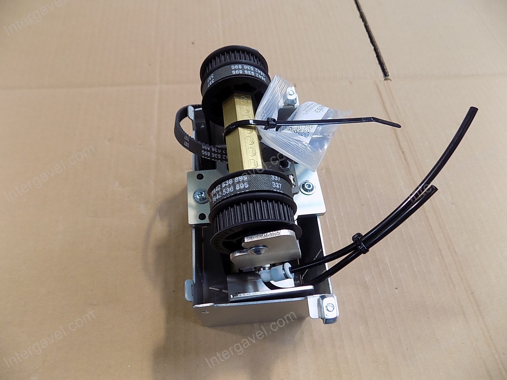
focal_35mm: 23
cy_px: 190
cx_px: 254
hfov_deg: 73.9
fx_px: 337
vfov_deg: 58.9
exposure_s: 1/30
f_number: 3.1
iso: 125
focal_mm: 4
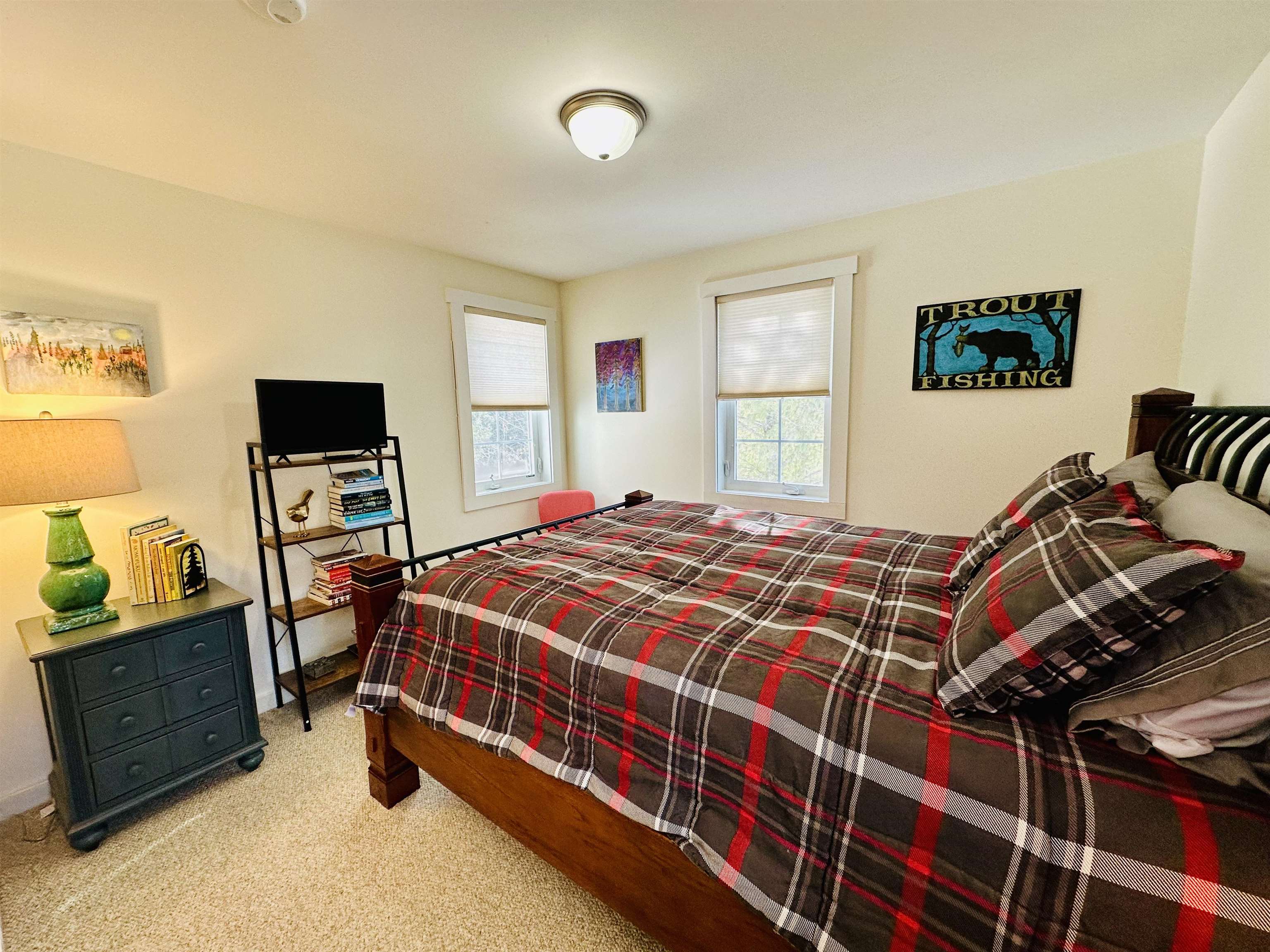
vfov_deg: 85.7
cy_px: 476
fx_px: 514
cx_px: 635
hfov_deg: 102.1
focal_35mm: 14
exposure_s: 1/120
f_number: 2.2
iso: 125
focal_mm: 2.22
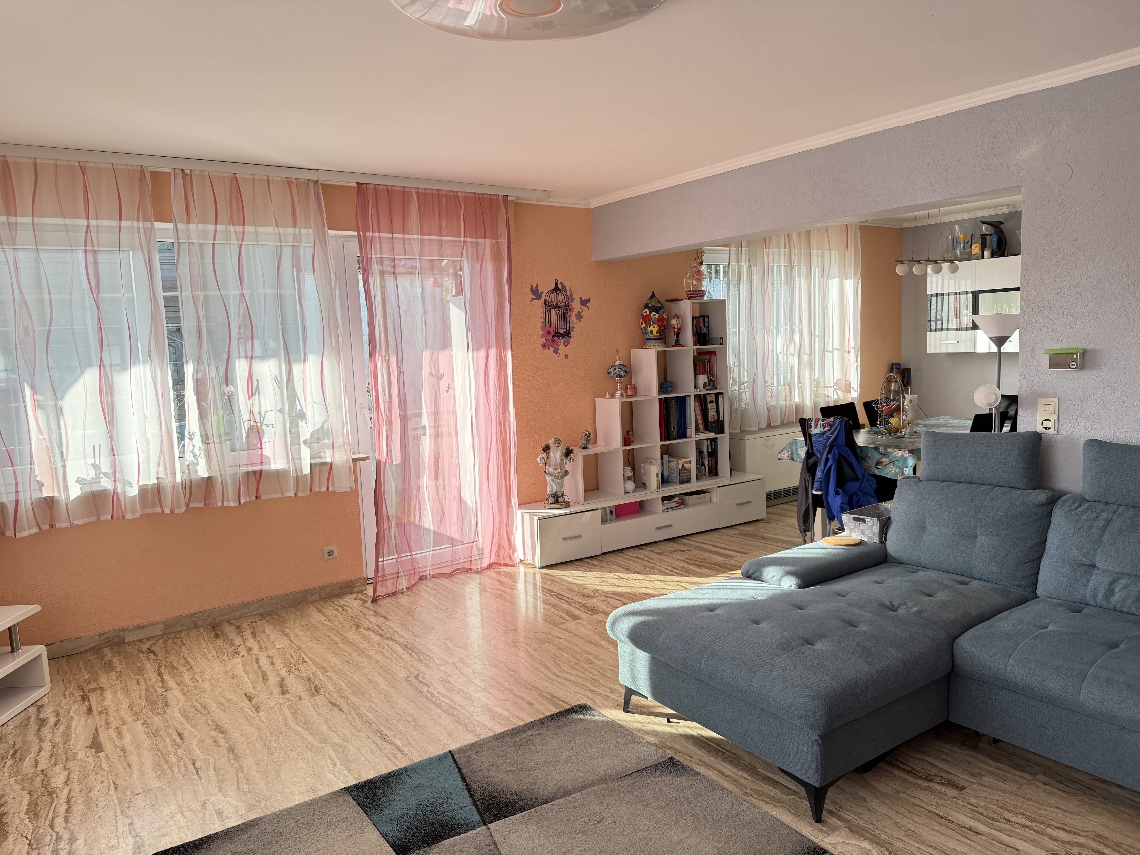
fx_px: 790
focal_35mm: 24
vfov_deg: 56.8
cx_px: 570
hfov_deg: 71.6
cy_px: 428
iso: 100
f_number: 1.78
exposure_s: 1/294
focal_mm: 6.76
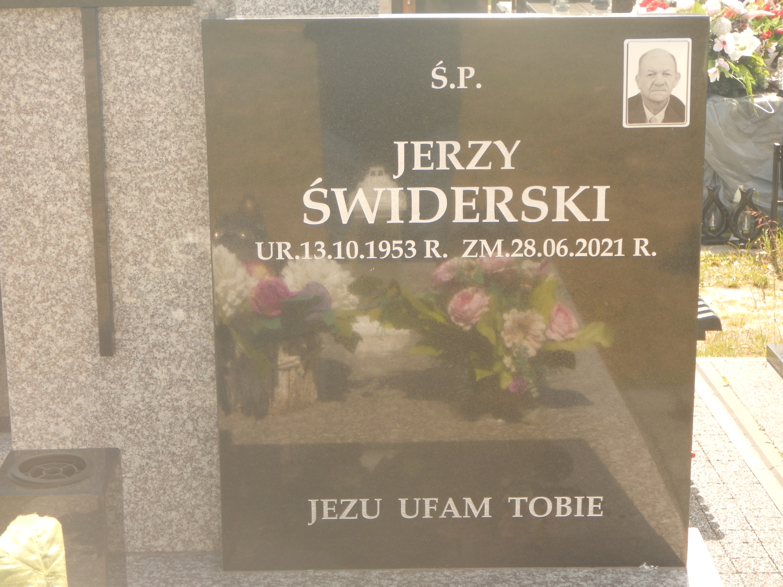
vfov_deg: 21.9
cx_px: 392
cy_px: 294
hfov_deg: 29.0
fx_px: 1516
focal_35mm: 67
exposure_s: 1/200
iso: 125
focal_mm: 12
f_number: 4.5
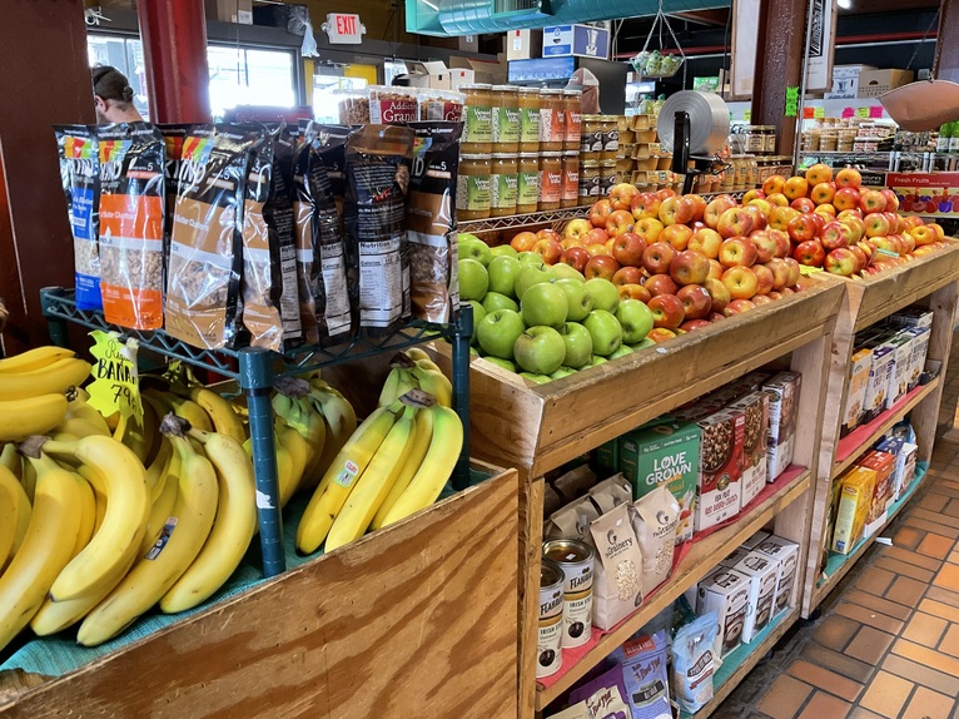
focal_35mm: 29
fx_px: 803
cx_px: 480
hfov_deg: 61.7
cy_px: 360
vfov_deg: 48.2
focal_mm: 3
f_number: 1.8
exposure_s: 1/60
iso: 100
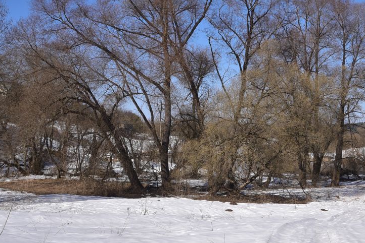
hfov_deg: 22.4
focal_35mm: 90
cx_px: 276
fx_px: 913
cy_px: 81
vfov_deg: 15.2
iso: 125
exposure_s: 1/125
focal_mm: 50
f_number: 14
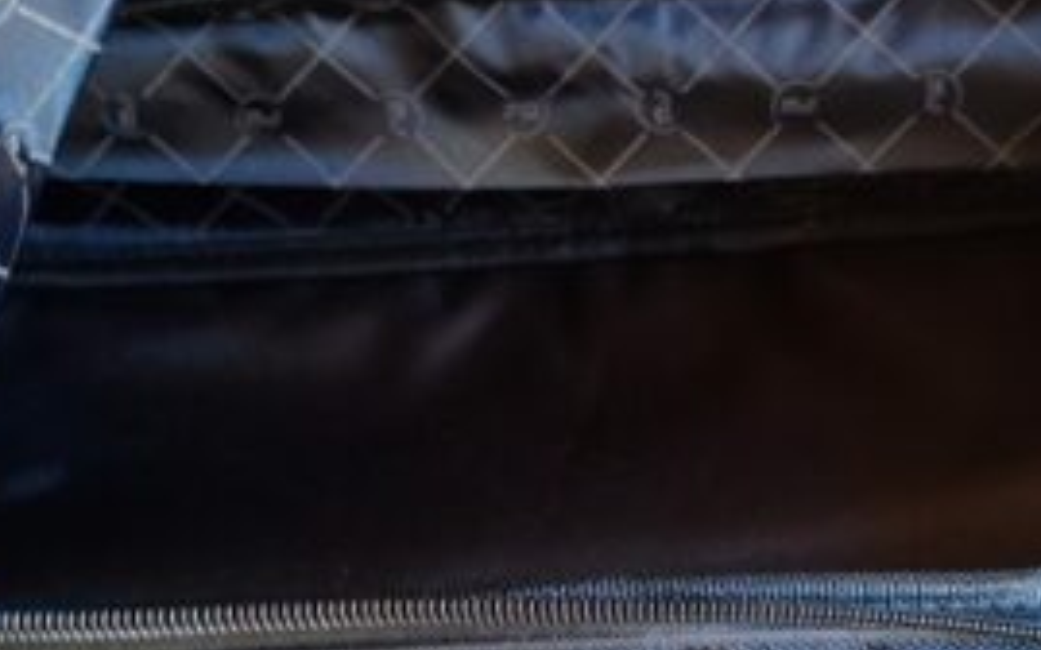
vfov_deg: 19.7
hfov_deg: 30.9
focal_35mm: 66
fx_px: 1872
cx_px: 650
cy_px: 416
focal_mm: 6.12
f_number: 1.9
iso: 2000
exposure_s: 1/33
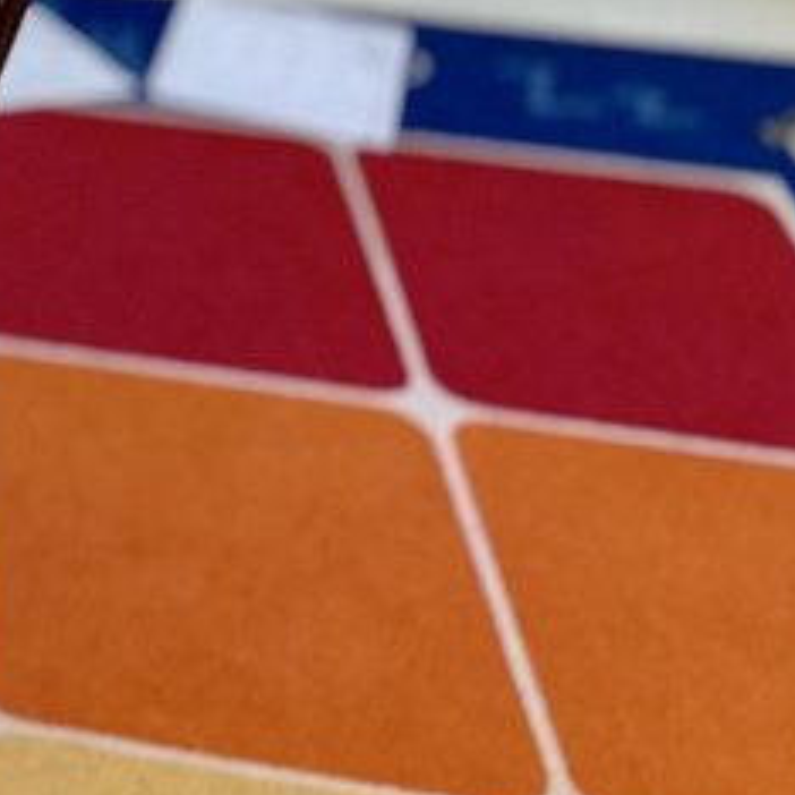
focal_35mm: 93
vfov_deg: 17.7
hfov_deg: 14.6
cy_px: -197
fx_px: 2416
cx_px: -911
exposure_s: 1/120
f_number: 1.78
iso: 160
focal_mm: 6.76
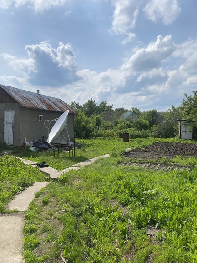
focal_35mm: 27
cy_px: 130
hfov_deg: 51.3
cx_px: 98
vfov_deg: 65.3
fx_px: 205
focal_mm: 4.25
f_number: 1.8
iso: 32
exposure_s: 1/6061
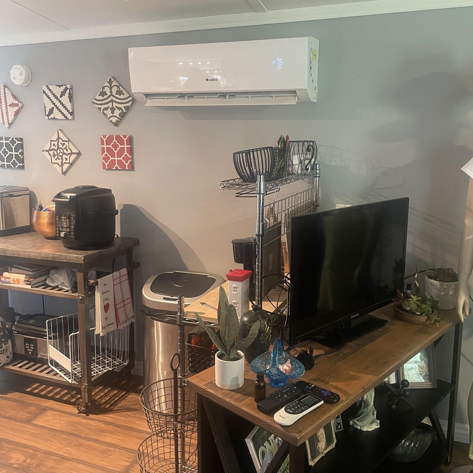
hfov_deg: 52.5
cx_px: 235
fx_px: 479
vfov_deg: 52.4
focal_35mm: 31
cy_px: 214
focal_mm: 4.2
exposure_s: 1/60
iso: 500
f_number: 1.6
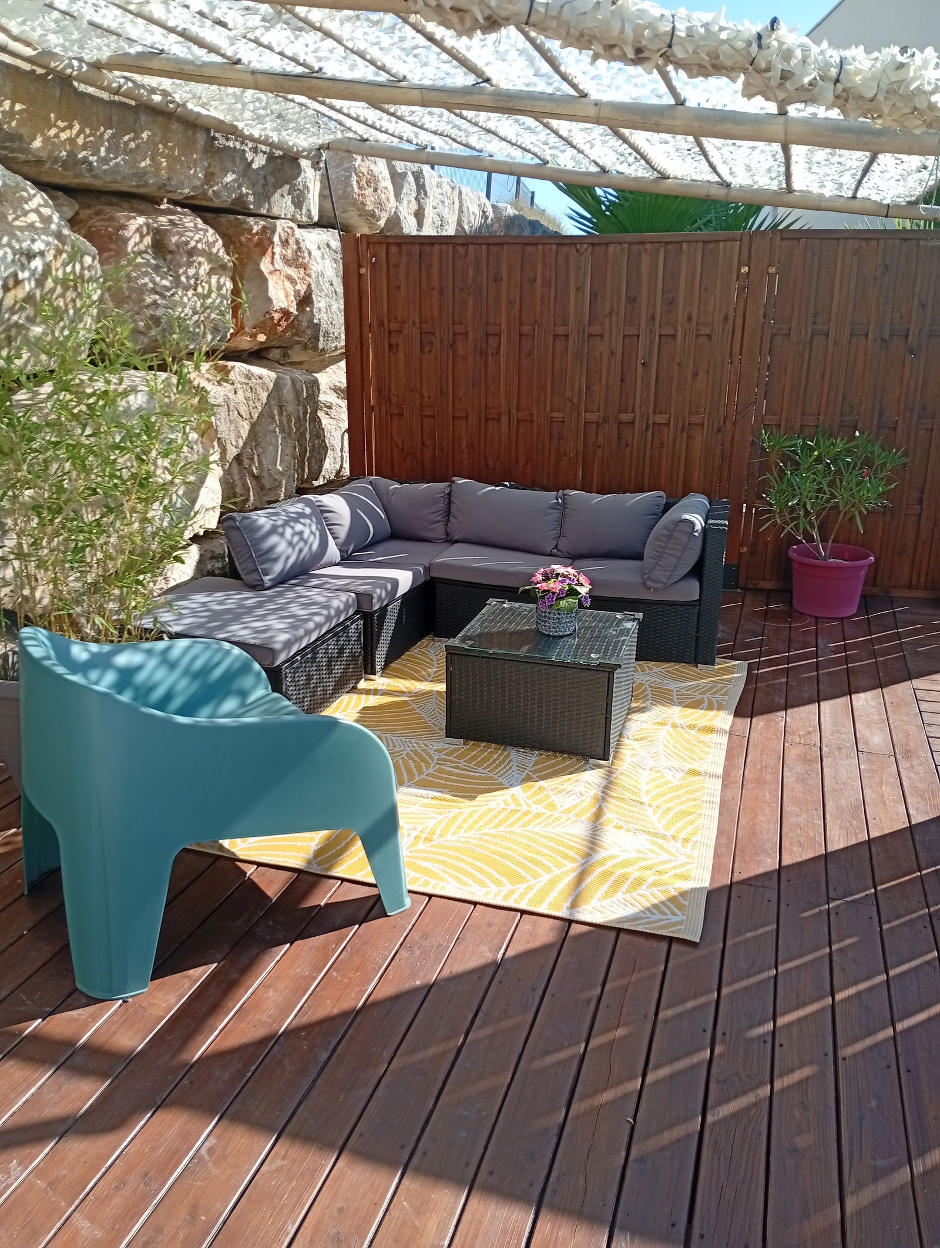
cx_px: 470
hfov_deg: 51.5
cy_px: 624
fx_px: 975
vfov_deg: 65.2
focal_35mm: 27
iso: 50
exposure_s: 1/348
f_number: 1.8
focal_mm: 3.98
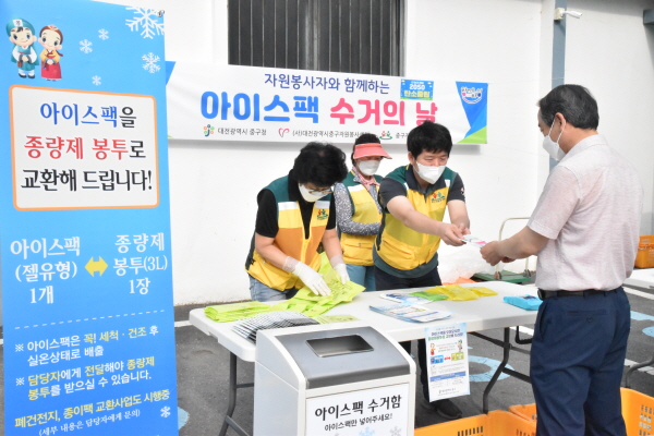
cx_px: 327
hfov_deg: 53.1
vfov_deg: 36.9
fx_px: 654
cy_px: 218
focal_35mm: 36
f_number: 20
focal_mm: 24
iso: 8000
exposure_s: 1/1250
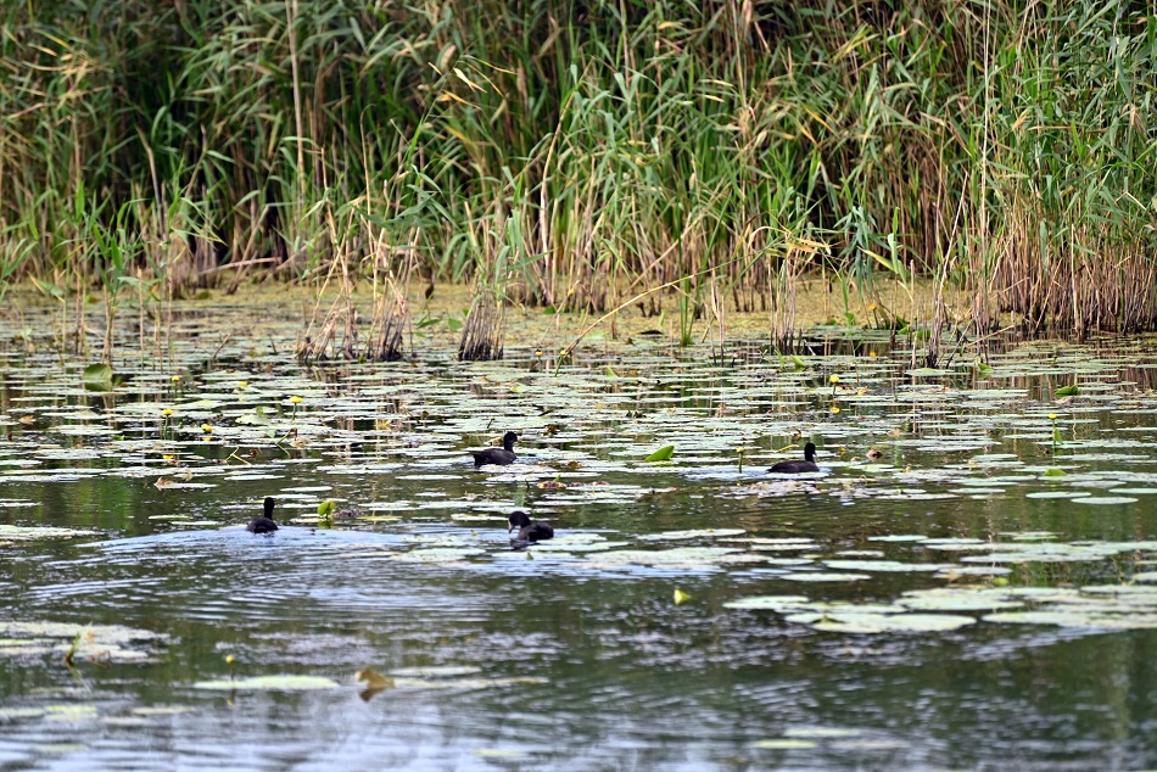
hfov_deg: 7.9
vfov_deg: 5.3
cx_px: 578
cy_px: 386
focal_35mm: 260
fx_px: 8358
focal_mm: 260
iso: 200
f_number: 5.6
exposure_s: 1/640
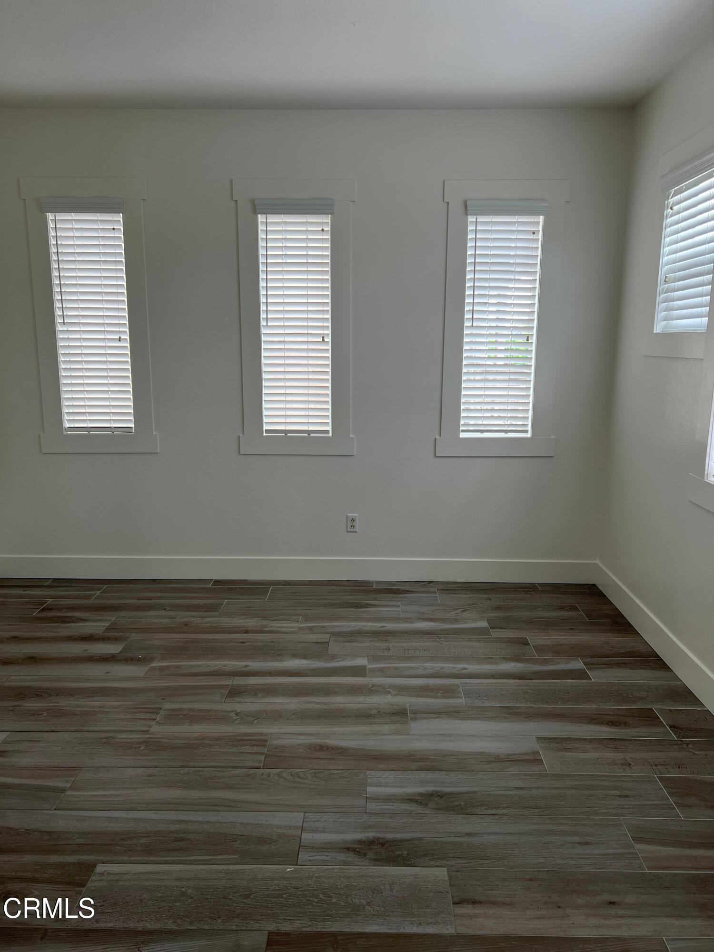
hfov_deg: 53.1
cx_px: 357
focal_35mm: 26
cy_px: 476
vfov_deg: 67.3
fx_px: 715
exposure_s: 1/121
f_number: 1.5
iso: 64
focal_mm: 5.7
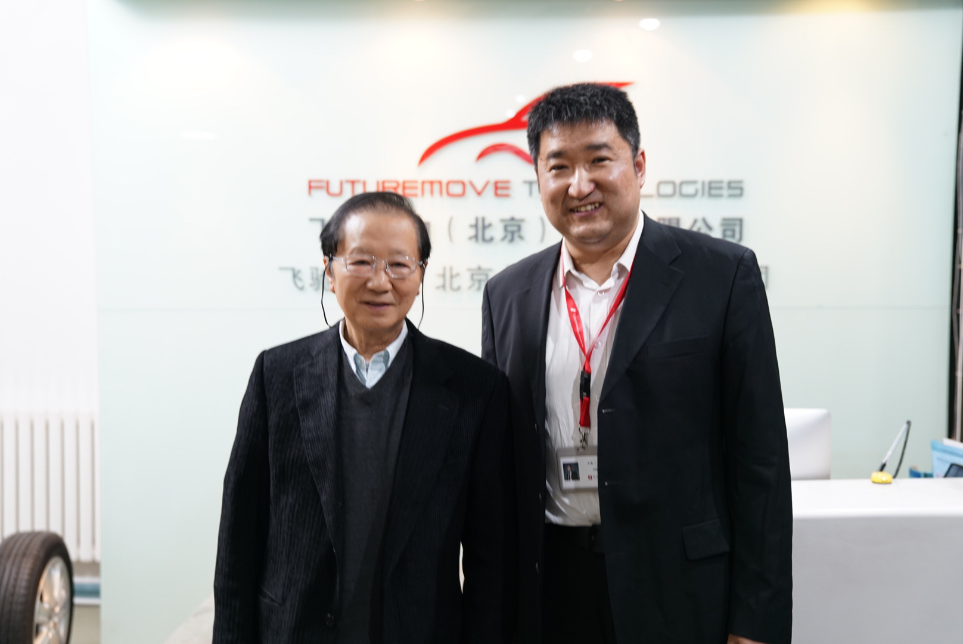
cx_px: 482
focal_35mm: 42
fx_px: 1124
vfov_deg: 31.9
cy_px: 322
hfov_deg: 46.4
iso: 800
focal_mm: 42
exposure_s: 1/10
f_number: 2.8
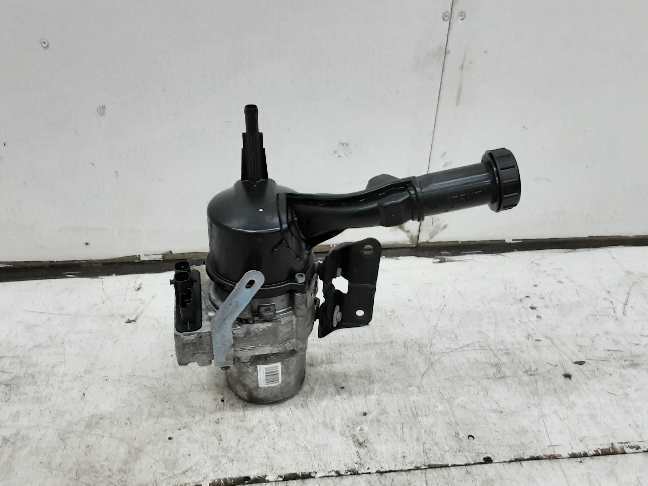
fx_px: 636
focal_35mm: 34
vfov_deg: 41.6
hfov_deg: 53.9
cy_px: 291
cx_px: 312
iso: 125
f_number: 1.9
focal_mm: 2.91
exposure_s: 1/50
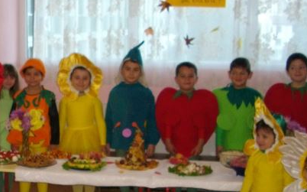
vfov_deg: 16.7
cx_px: 47
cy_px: 136
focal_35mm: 78
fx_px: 652
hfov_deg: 25.8
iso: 200
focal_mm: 6.2
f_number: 2.8
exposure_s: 1/50
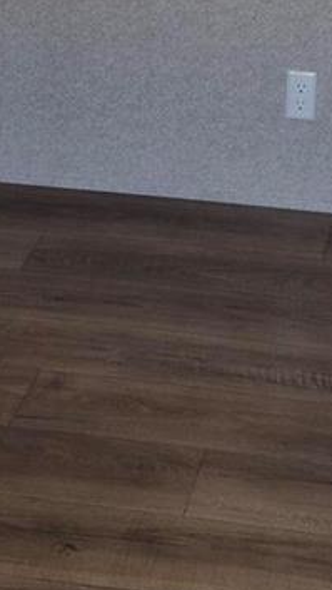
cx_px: 224
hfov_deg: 11.1
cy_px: -149
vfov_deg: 18.4
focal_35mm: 109
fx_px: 1703
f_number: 1.8
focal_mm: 5.4
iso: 32
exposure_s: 1/120
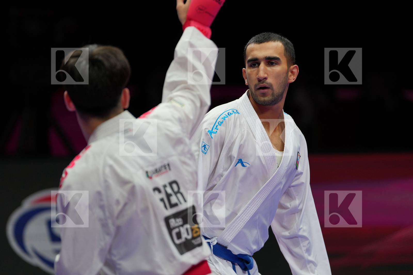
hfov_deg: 6.9
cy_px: 138
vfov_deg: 4.6
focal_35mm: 300
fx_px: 3441
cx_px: 206
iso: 320
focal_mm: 200
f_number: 2.8
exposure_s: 1/1000
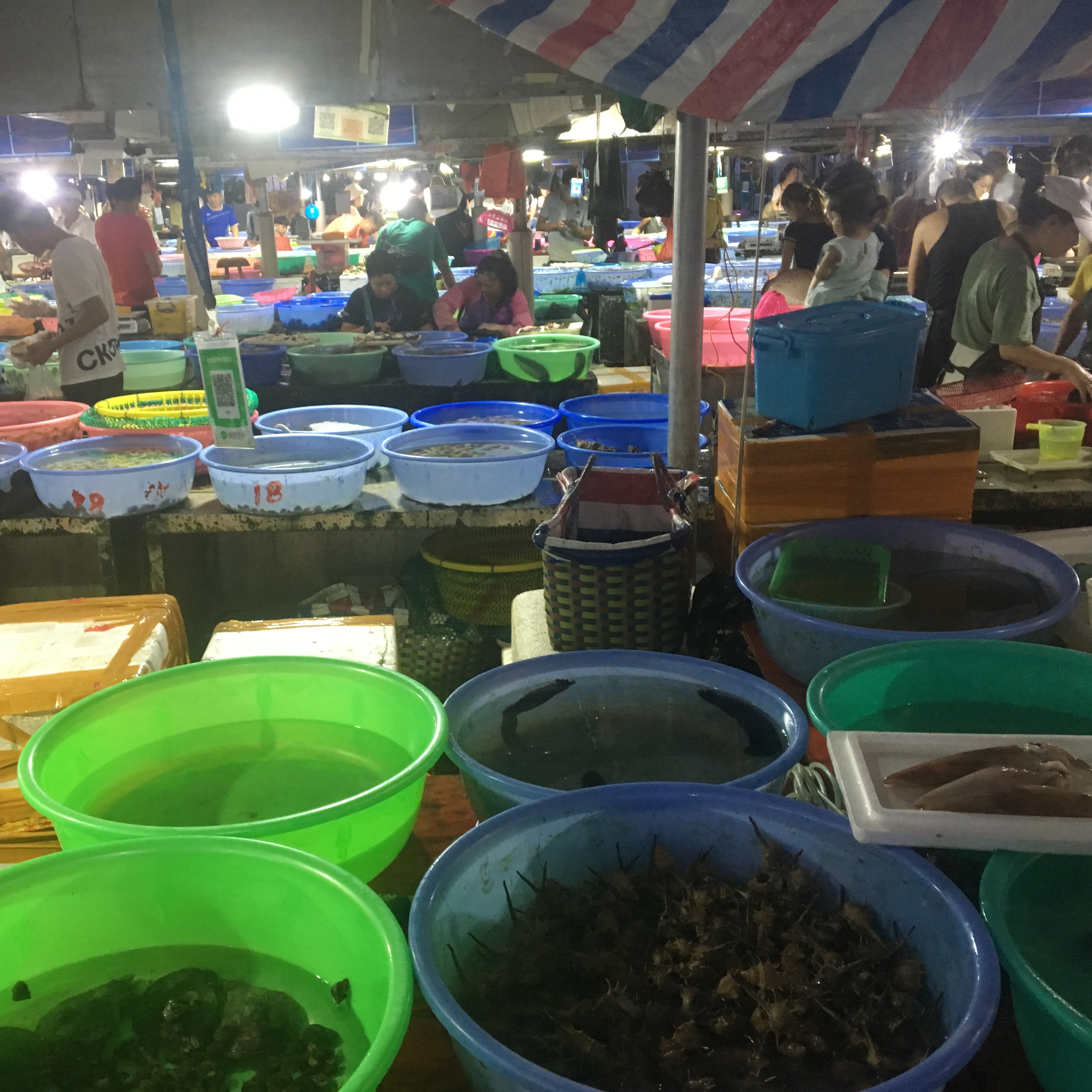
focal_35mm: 35
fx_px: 1249
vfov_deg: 47.2
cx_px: 462
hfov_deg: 47.1
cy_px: 553
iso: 200
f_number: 2.2
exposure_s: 1/33
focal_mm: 4.15
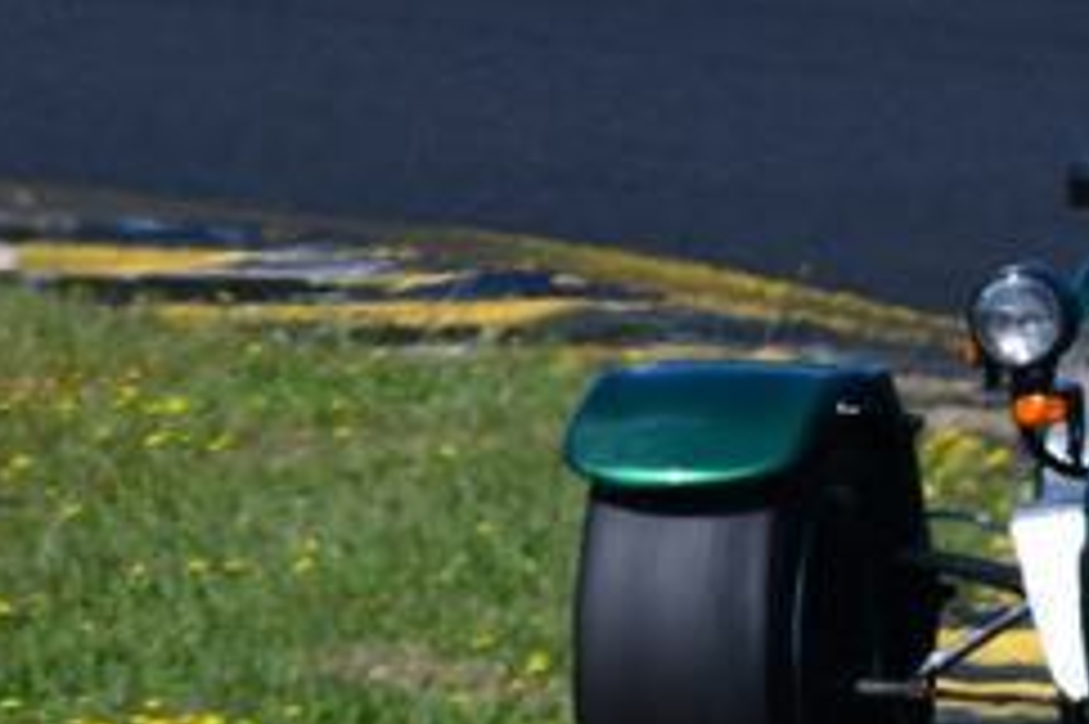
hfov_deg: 0.8
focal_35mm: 2482
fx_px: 75027
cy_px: 139
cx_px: 1341
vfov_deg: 0.6
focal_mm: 500
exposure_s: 1/640
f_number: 11
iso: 250
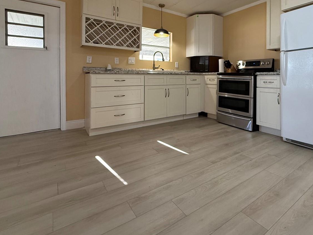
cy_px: 77
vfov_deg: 64.2
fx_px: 181
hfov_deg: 80.3
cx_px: 195
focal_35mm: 20
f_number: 2.2
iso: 320
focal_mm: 2.22
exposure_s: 1/120
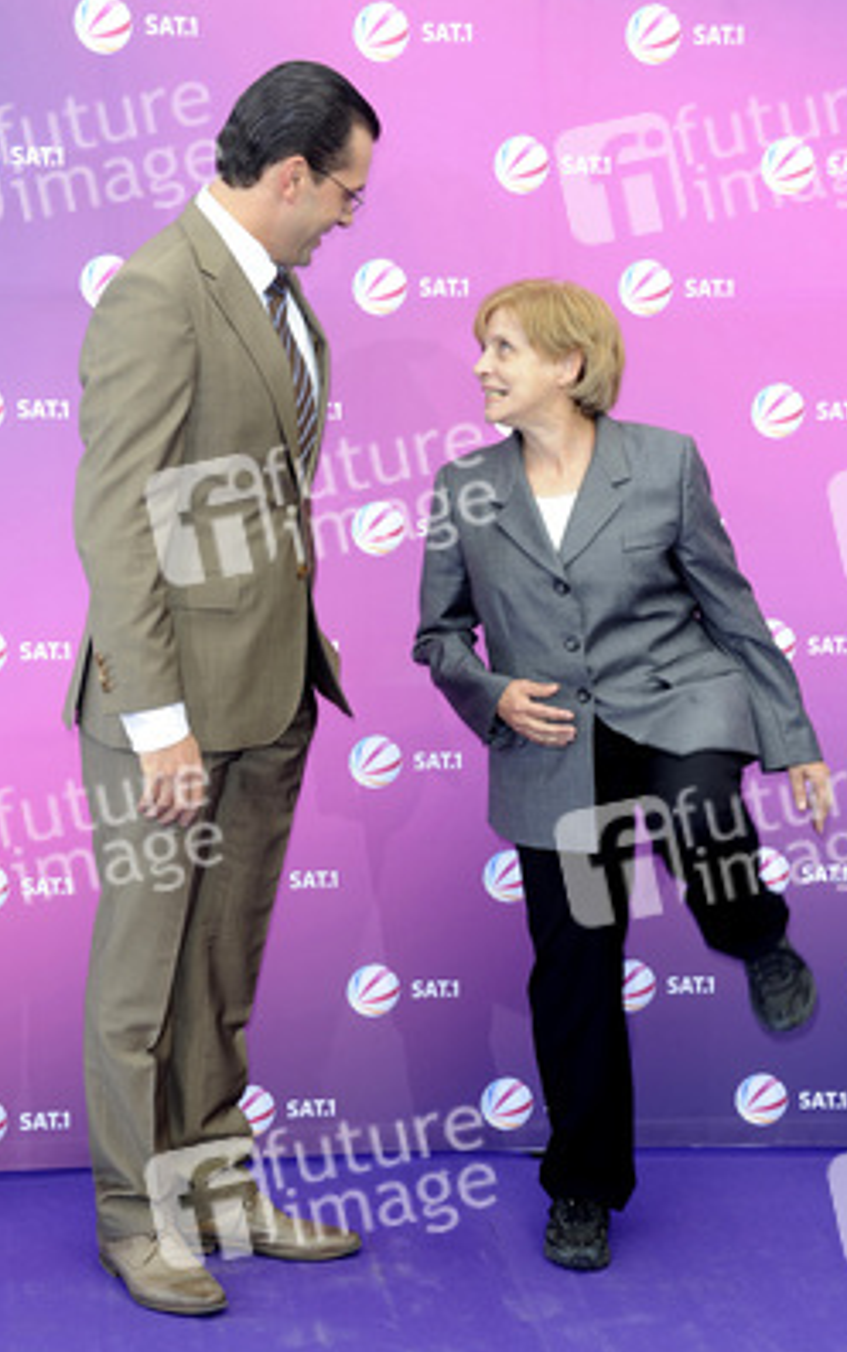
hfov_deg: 18.6
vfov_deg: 29.4
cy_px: 676
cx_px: 422
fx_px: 2582
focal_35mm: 70
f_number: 6.3
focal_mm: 68
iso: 320
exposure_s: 1/125
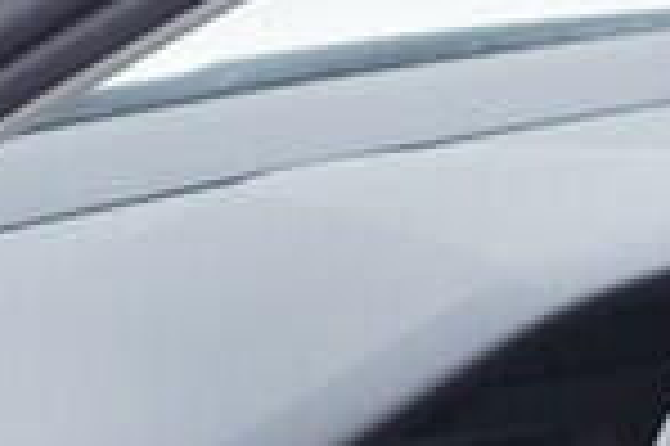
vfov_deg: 5.2
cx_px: 400
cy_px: 1349
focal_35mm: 248
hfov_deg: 8.3
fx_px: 4610
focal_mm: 24
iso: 125
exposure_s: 1/40
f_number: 2.8
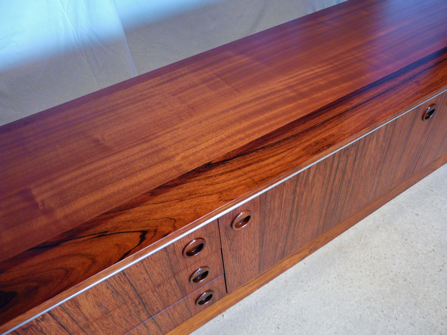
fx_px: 362
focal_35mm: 28
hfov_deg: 63.4
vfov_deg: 49.7
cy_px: 168
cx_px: 224
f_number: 2.8
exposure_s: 1/30
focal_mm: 4.6
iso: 160
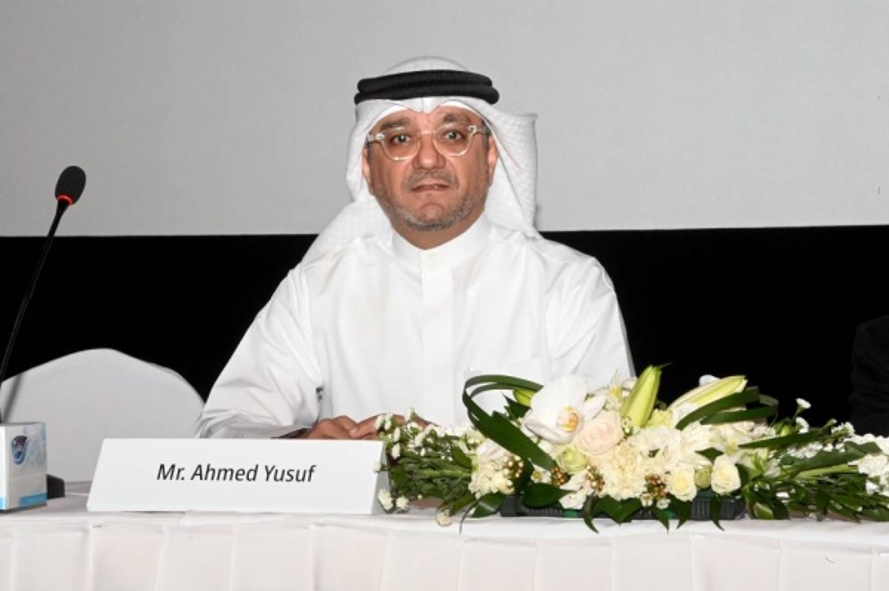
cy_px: 296
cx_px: 444
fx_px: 2591
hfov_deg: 19.5
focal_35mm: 105
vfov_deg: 13.0
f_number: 36
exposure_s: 1/250
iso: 12800
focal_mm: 105
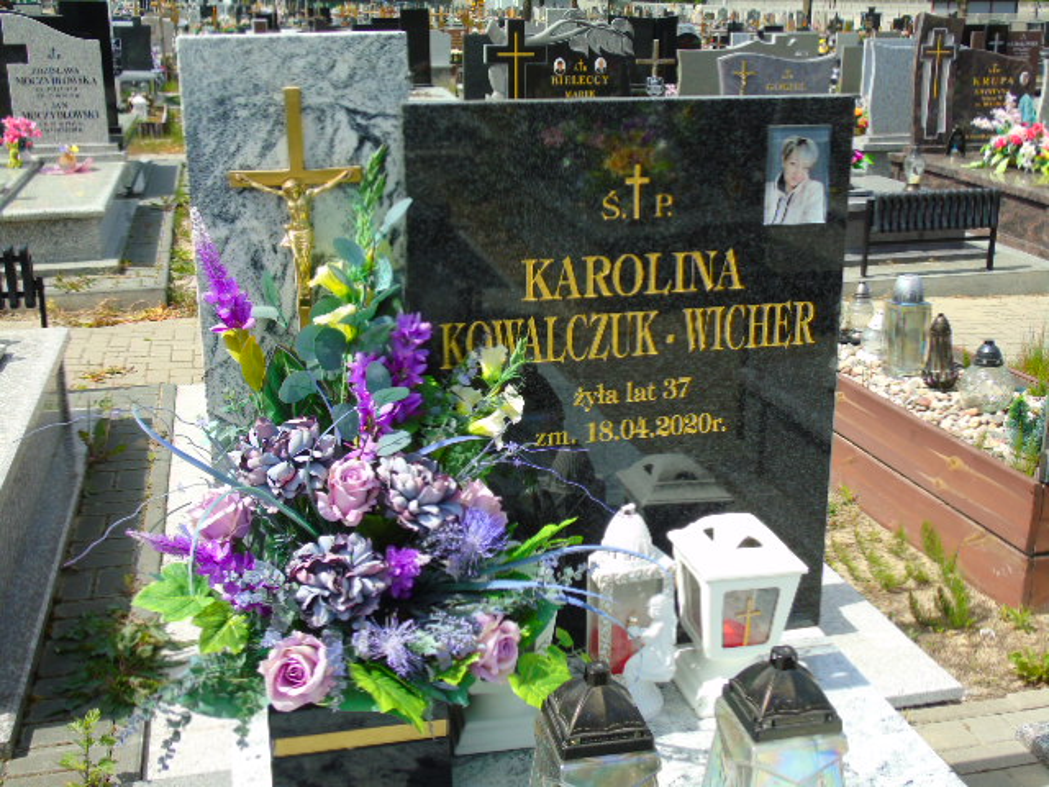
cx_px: 524
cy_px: 394
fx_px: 1212
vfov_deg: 36.0
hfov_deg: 46.8
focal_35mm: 40
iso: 80
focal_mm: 7.1
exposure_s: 1/640
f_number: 3.9
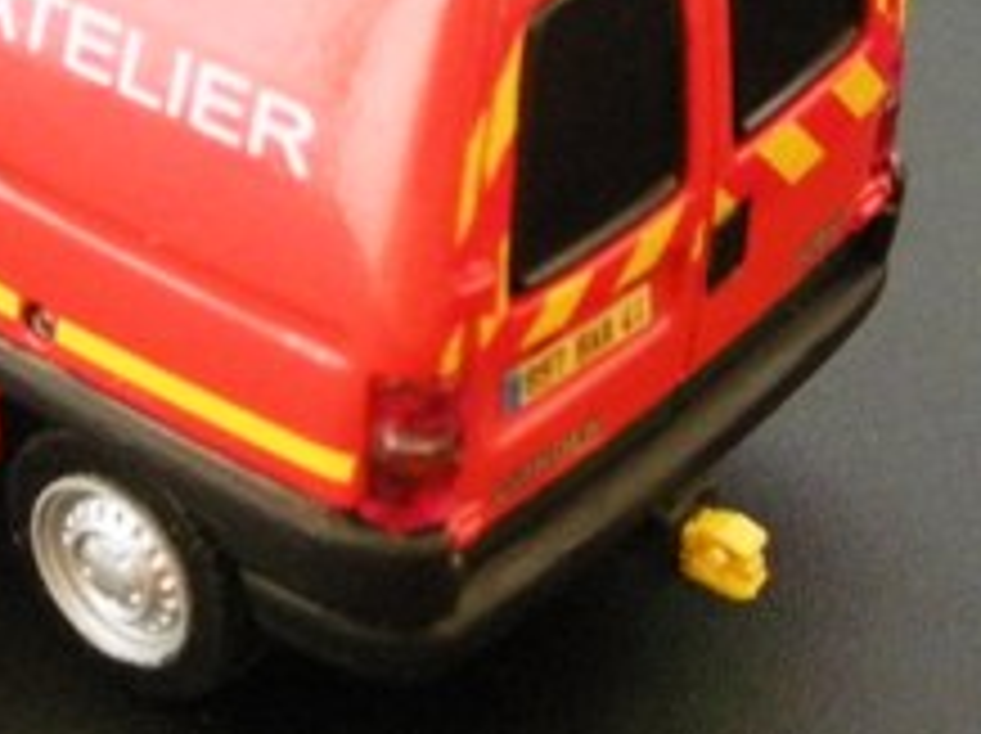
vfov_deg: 10.3
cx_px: 130
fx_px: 4076
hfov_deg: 13.6
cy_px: 189
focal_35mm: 144
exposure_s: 1/10
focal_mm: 7.9
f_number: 3.2
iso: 400
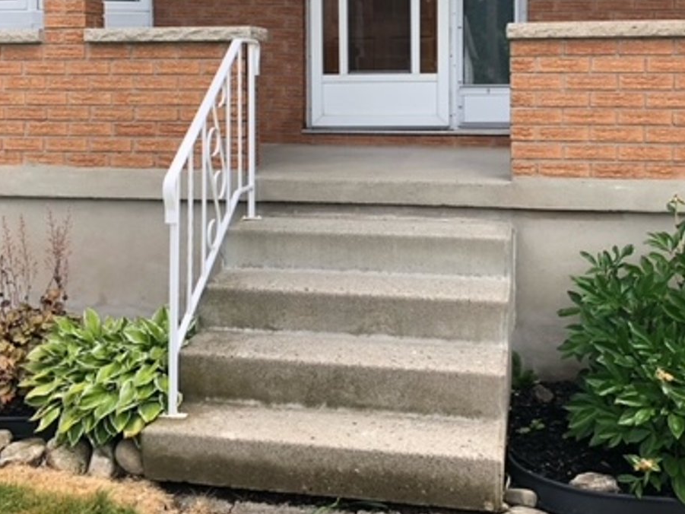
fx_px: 930
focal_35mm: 47
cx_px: 340
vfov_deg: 30.3
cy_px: 114
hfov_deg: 40.4
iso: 20
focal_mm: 4
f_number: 1.8
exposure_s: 1/873
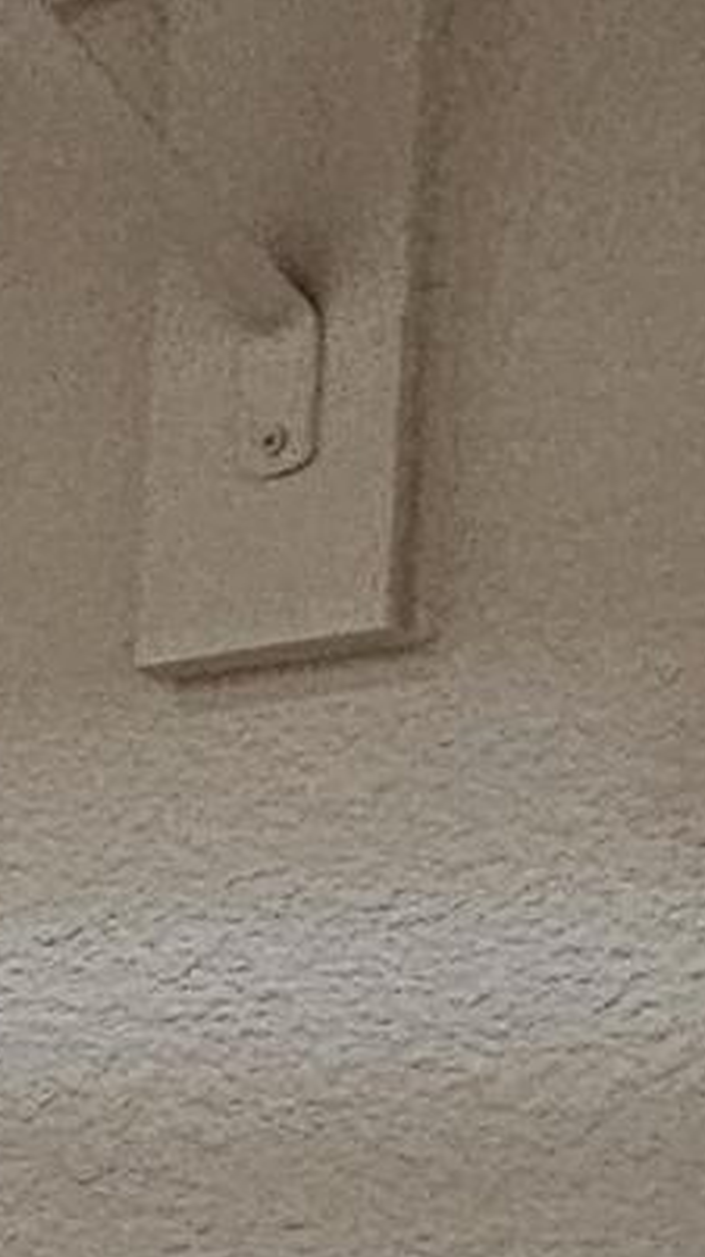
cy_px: 1360
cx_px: -3118
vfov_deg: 19.4
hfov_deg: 5.8
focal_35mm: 106
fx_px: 3529
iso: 320
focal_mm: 2.2
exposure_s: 1/40
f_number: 2.2
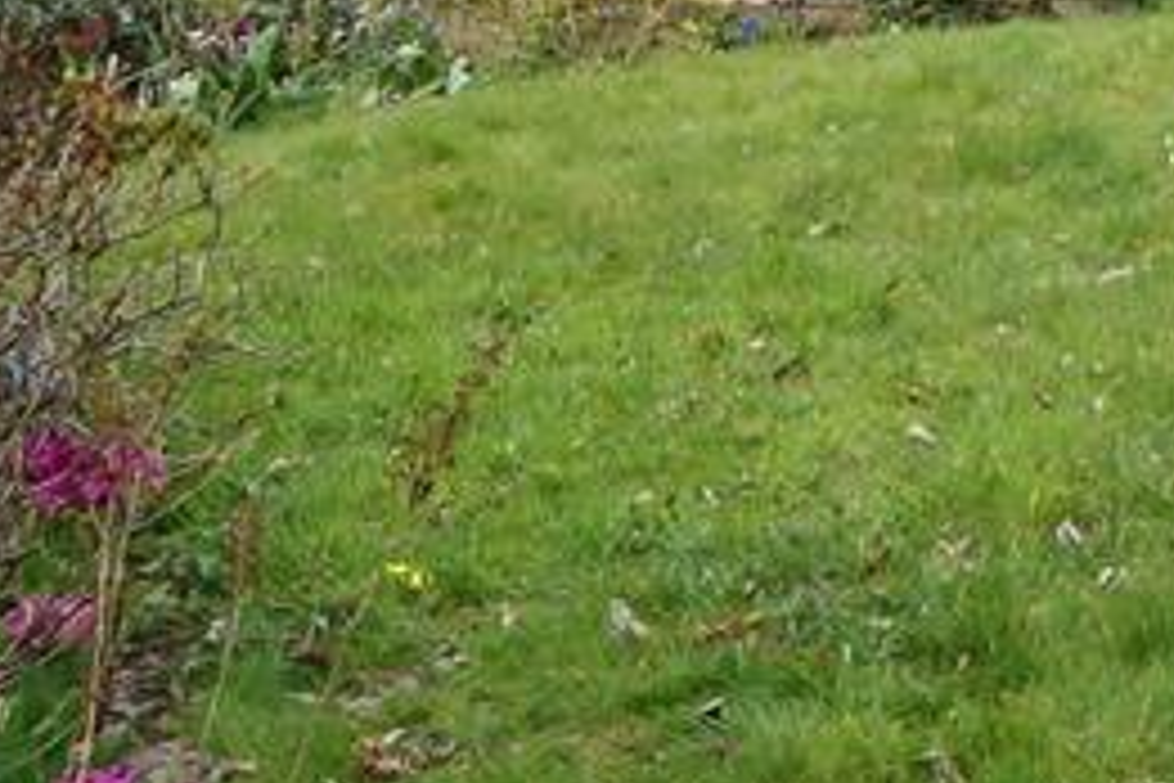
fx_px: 3065
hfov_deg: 18.2
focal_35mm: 94
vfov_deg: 13.5
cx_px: 1966
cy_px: -461
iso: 400
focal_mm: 16
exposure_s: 1/125
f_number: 10
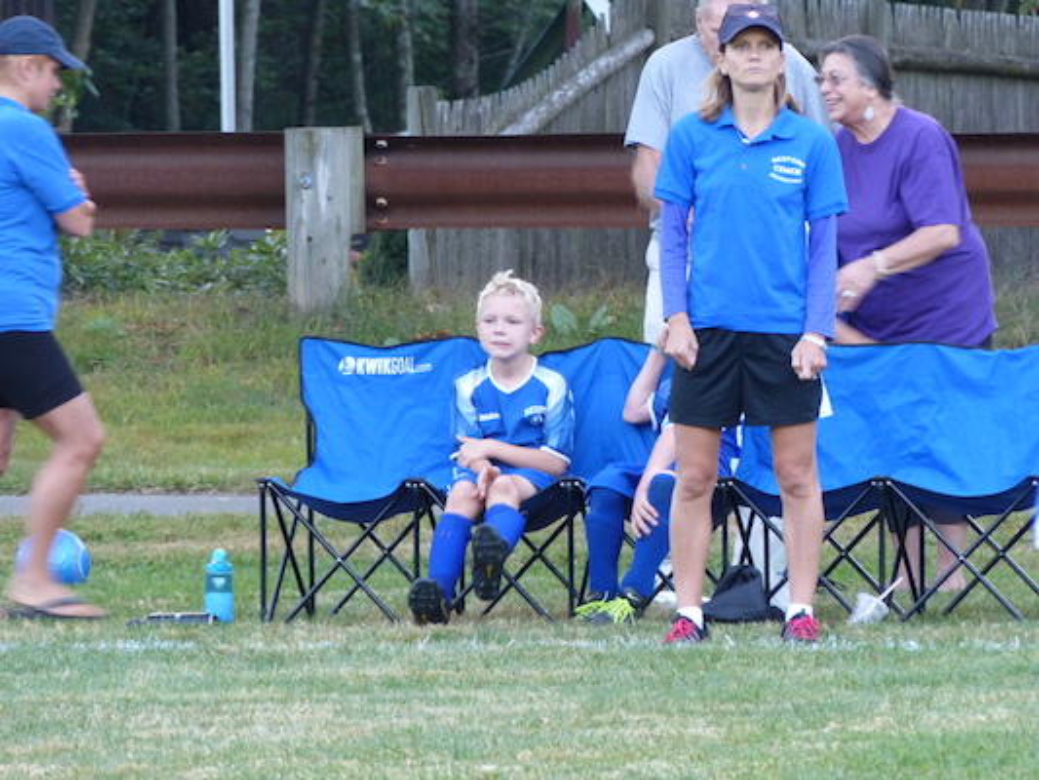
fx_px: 18013
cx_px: 520
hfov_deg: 3.3
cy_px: 390
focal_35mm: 600
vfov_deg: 2.5
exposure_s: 1/50
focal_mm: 108
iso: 400
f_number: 5
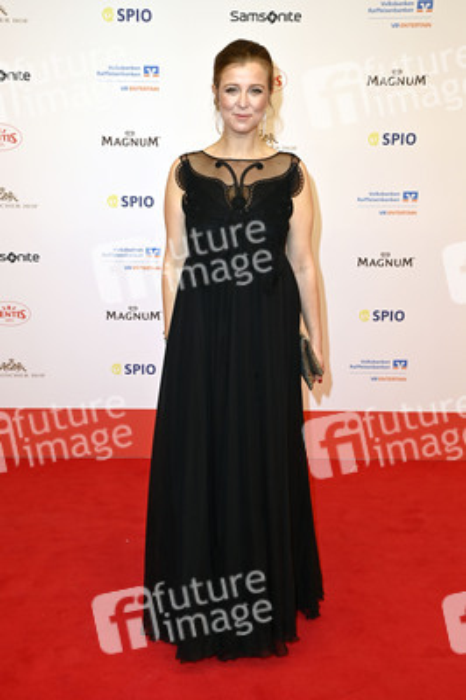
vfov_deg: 44.5
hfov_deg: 30.5
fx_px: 856
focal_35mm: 44
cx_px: 233
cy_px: 350
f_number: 7.1
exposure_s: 1/200
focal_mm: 44
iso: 640
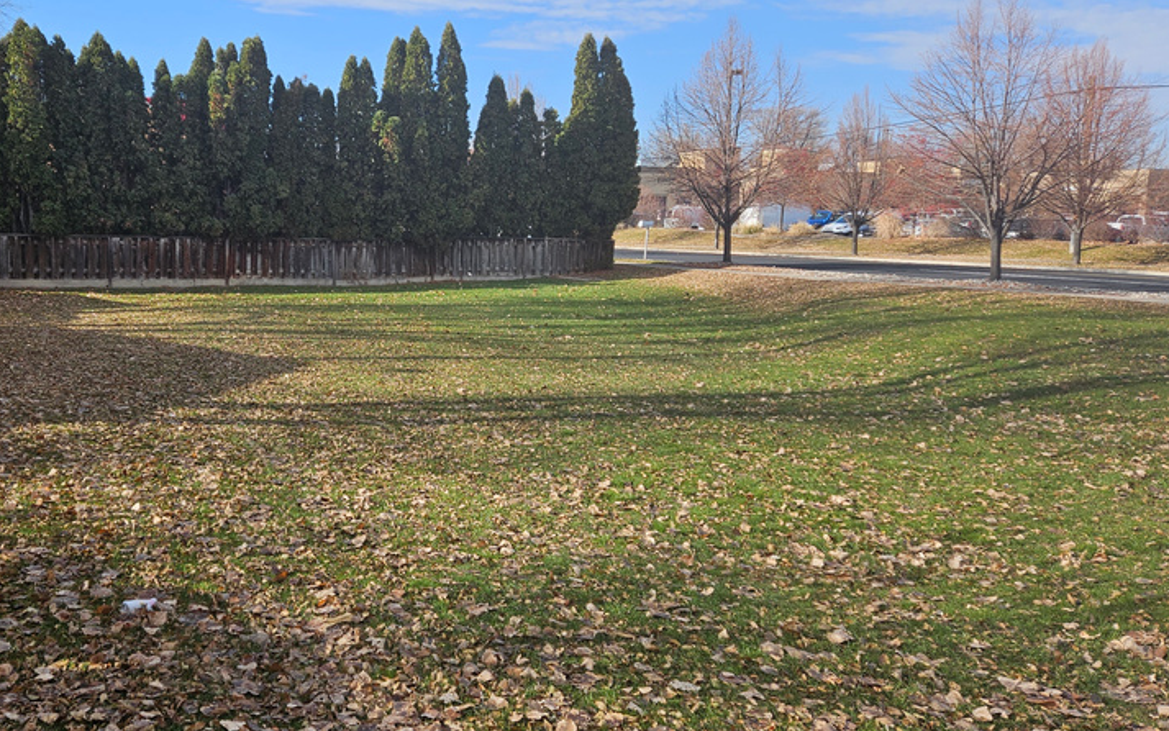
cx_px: 397
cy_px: 338
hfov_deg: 54.3
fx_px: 1115
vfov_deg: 36.3
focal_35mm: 35
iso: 32
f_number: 1.8
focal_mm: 5.4
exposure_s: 1/1580
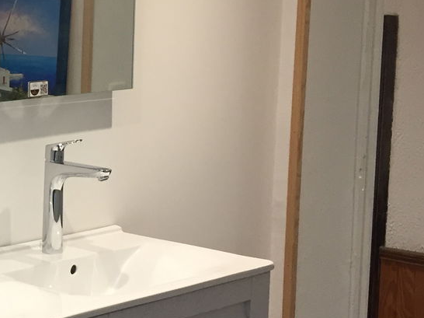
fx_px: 1041
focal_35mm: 85
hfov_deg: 21.3
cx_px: -93
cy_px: 197
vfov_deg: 17.3
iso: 64
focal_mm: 4.15
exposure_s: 1/33
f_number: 2.2
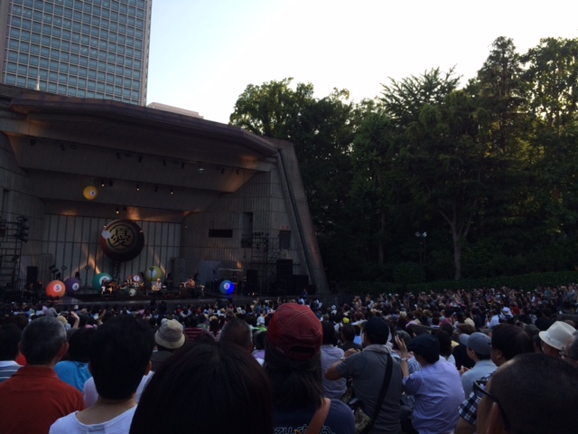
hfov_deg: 60.0
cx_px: 289
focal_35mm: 30
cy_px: 217
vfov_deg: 46.8
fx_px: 501
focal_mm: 4.12
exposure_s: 1/622
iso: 32
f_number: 2.2
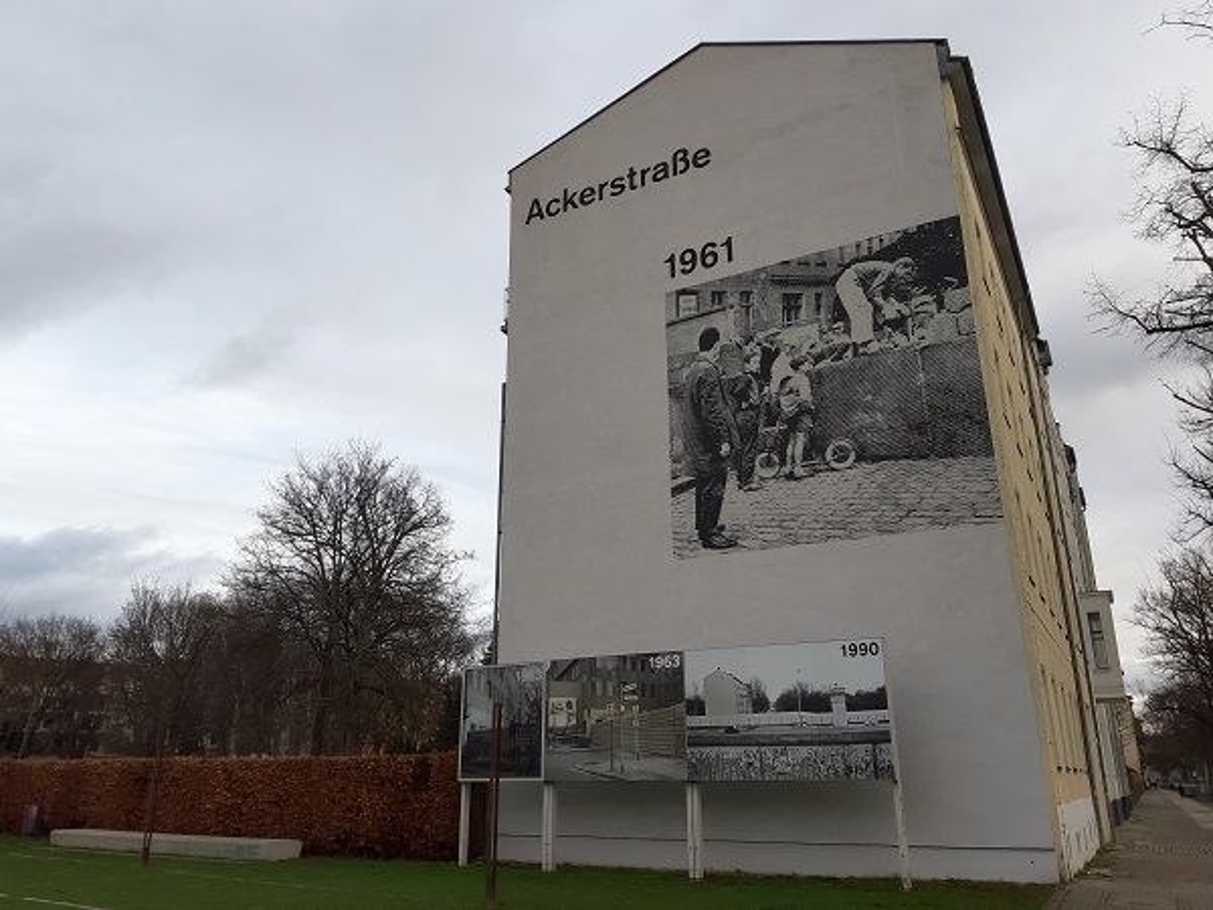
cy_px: 455
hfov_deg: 65.3
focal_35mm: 27
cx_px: 606
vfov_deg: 51.4
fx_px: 946
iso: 40
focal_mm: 3.93
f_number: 1.7
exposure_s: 1/289
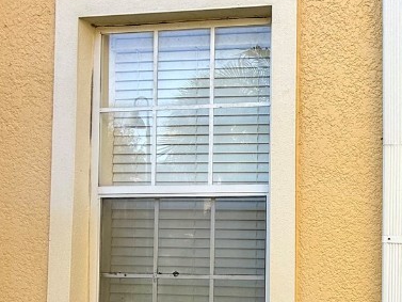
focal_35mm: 38
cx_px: 409
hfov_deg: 41.9
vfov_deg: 37.1
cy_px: 217
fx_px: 441
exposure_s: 1/207
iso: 50
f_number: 2.2
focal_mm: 2.22
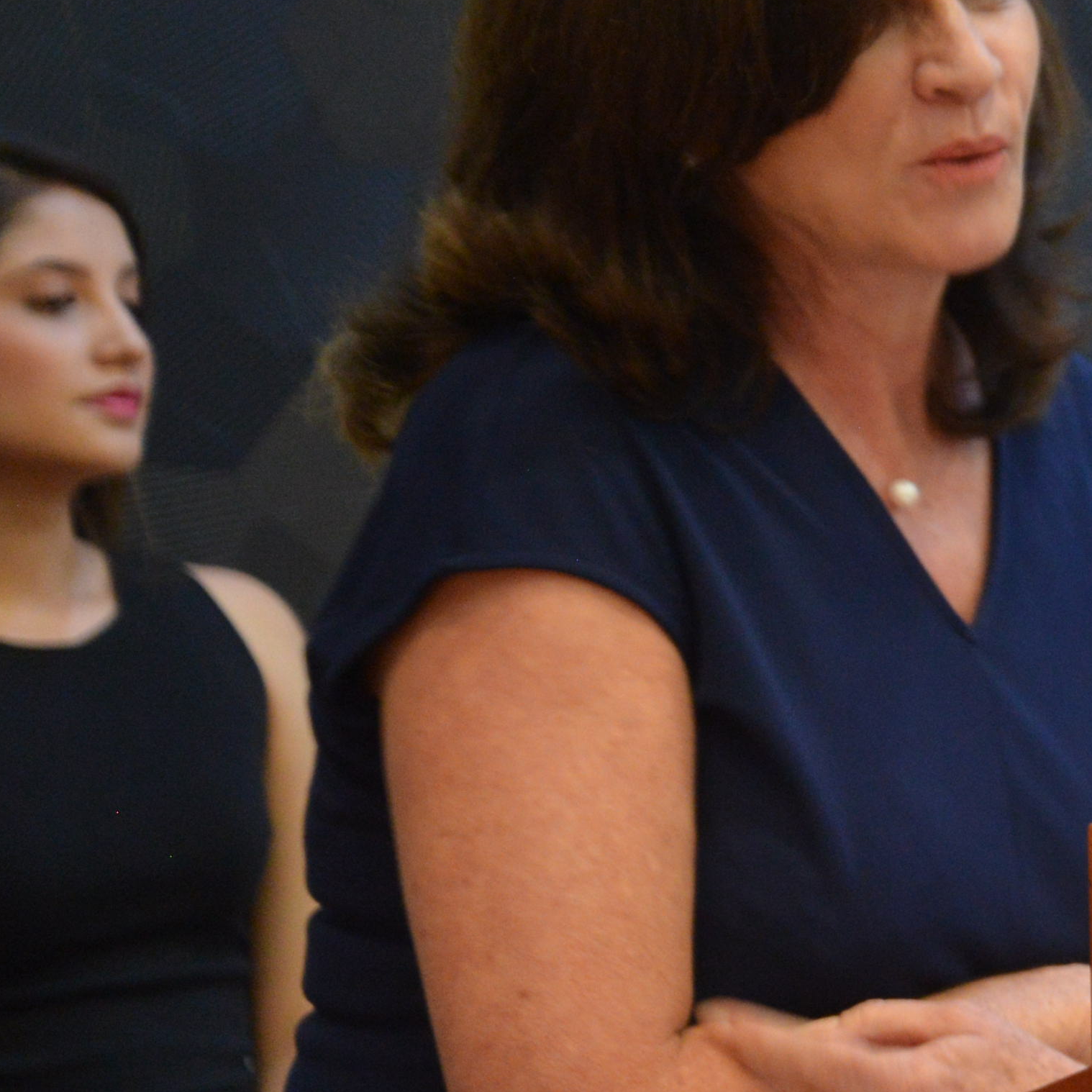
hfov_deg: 7.7
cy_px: 484
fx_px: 7816
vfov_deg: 8.0
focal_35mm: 219
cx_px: 2136
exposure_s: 1/15
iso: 1600
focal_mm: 65
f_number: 4.5
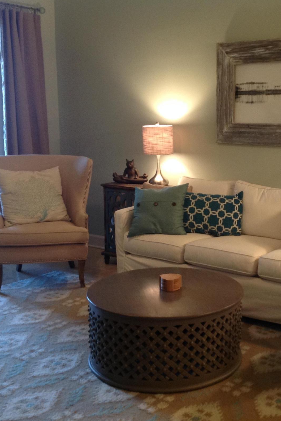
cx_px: 211
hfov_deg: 27.1
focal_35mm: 49
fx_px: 574
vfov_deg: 40.3
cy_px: 211
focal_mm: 4.28
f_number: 2.4
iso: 125
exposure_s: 1/15
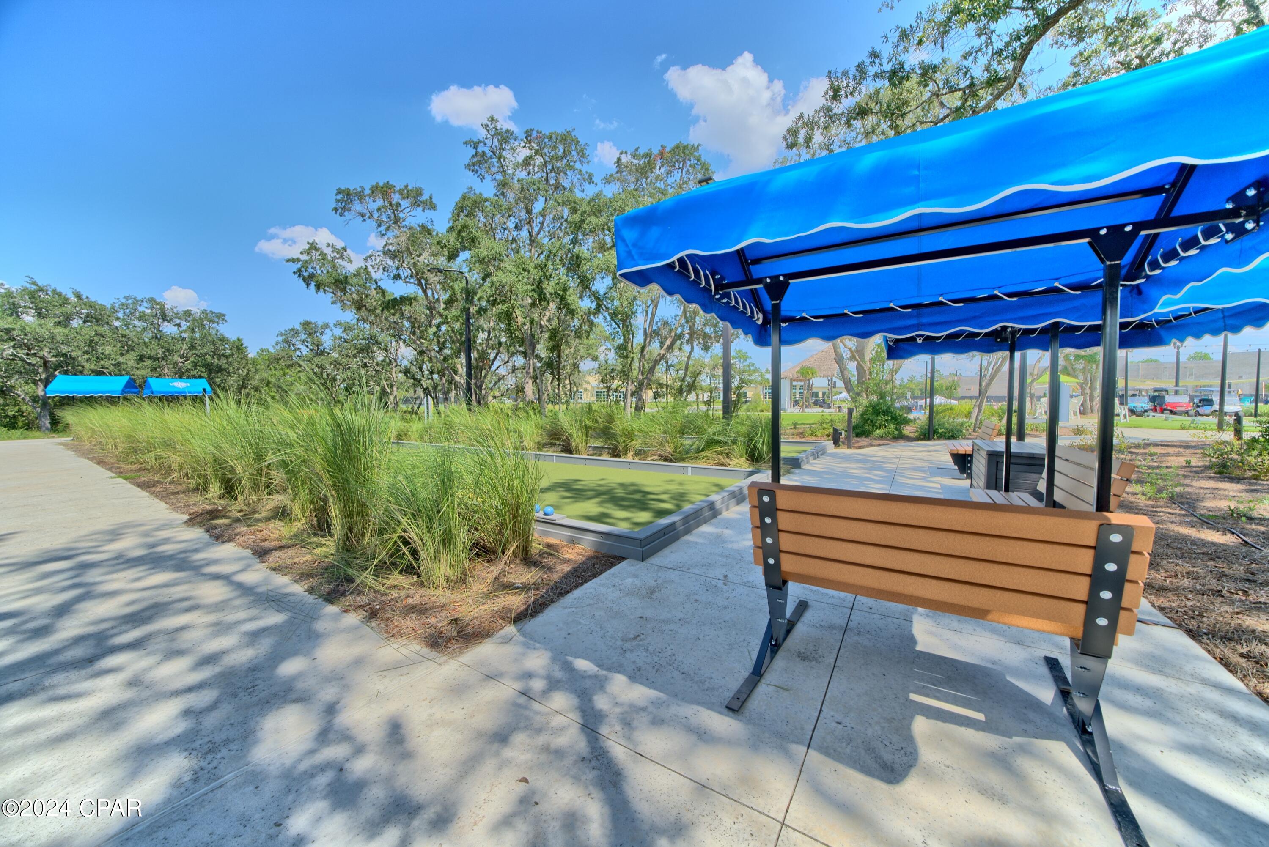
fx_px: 423
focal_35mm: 12
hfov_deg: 112.6
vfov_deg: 90.1
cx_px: 634
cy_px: 424
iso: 100
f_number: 8
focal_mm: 12
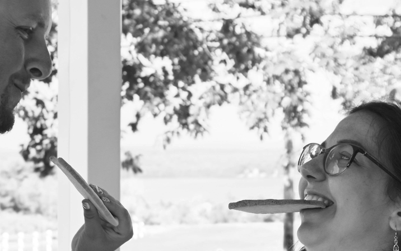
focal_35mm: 98
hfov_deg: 21.1
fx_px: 1072
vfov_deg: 13.3
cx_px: 146
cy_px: 189
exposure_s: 1/250
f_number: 5.6
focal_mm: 29
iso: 110
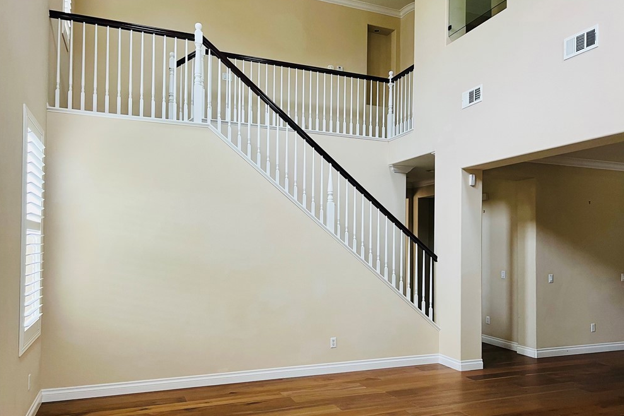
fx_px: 485
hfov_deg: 65.5
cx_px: 321
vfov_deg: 46.3
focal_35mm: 28
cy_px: 234
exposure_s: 1/60
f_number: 1.5
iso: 160
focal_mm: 5.7
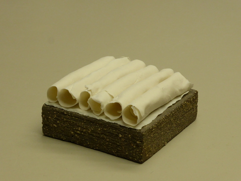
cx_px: 120
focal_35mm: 97
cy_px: 90
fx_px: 675
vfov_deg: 15.2
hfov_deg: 20.2
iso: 320
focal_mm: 16.1
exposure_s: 1/60
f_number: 5.2
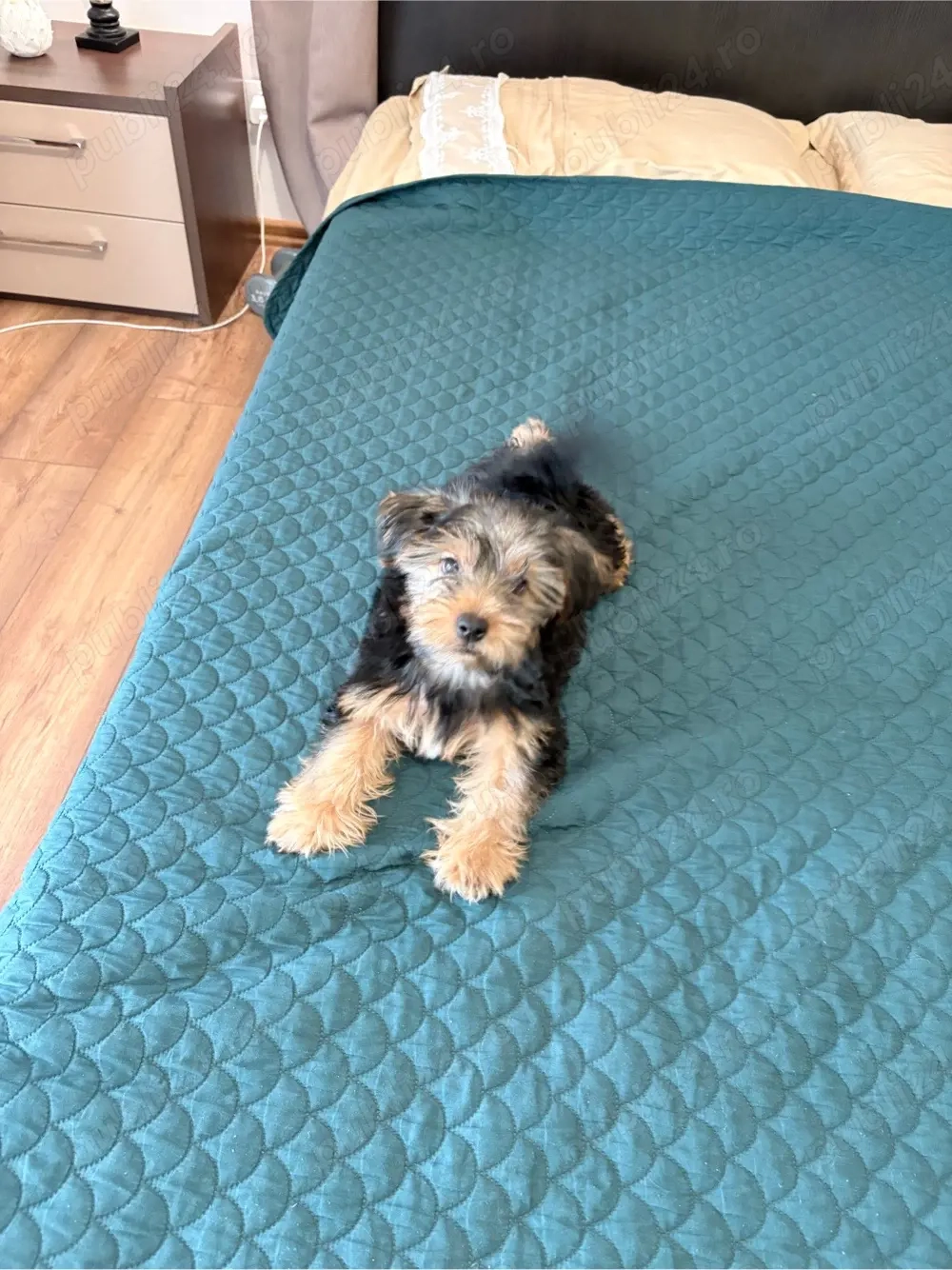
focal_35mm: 26
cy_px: 635
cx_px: 476
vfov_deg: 67.3
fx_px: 954
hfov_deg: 53.0
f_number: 1.6
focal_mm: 5.96
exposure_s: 1/33
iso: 500
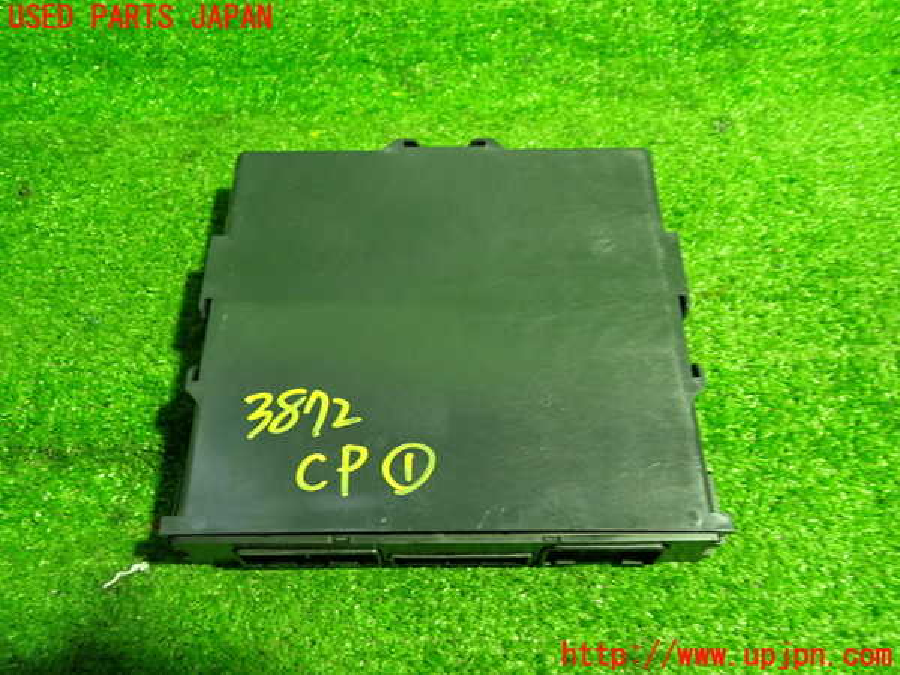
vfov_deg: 46.8
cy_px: 338
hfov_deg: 60.0
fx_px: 780
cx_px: 450
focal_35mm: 30
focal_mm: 5.4
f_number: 2.3
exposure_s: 1/30
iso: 640
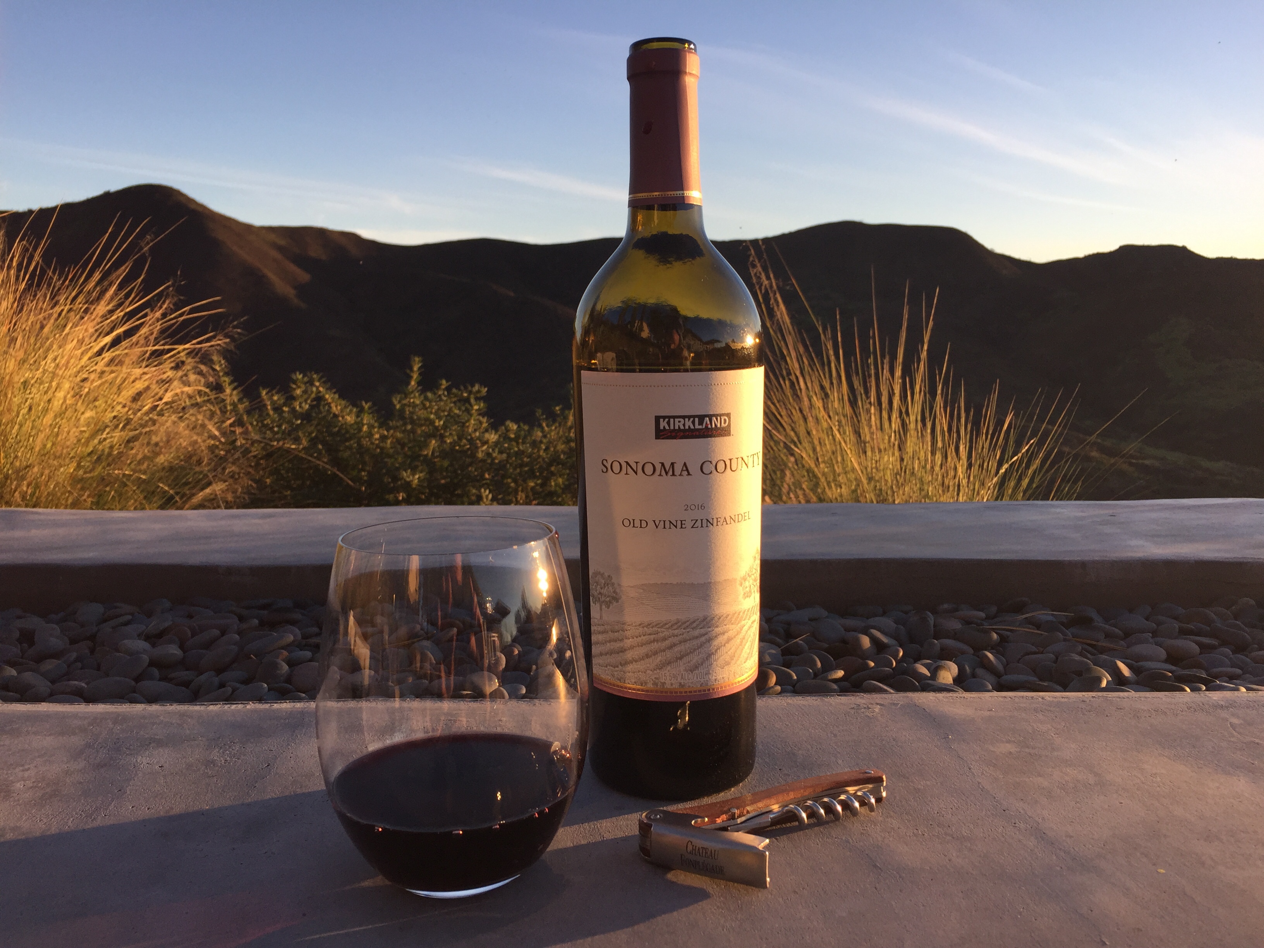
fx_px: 1059
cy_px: 474
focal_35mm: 29
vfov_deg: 48.2
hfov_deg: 61.7
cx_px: 632
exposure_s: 1/659
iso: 32
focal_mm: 4.15
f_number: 2.2
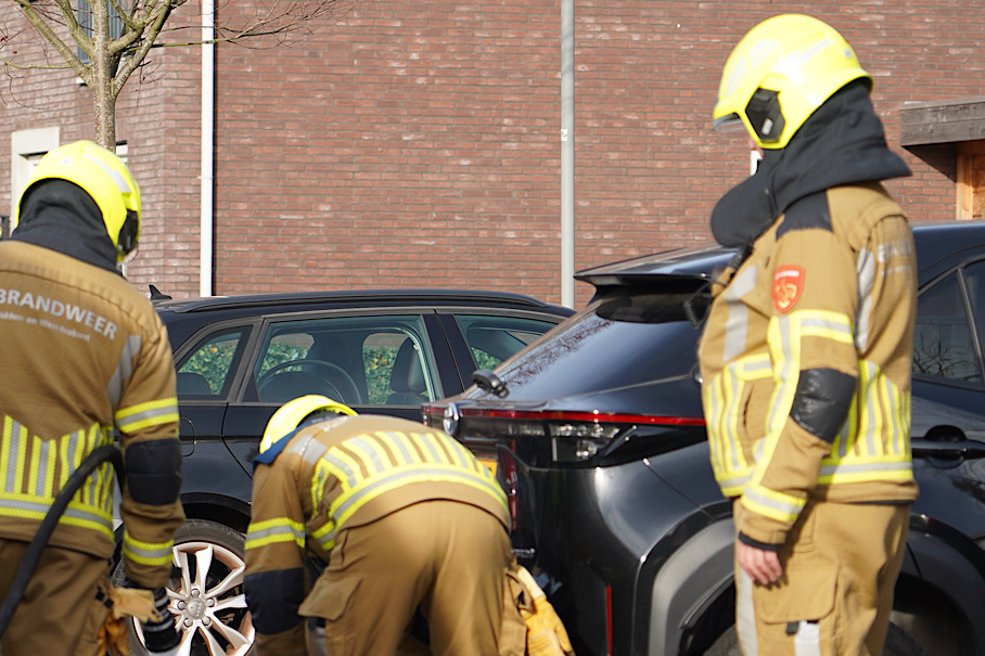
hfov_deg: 9.2
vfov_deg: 6.2
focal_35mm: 222
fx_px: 6073
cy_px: 454
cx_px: 172
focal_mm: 105
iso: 100
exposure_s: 1/250
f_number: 4.5
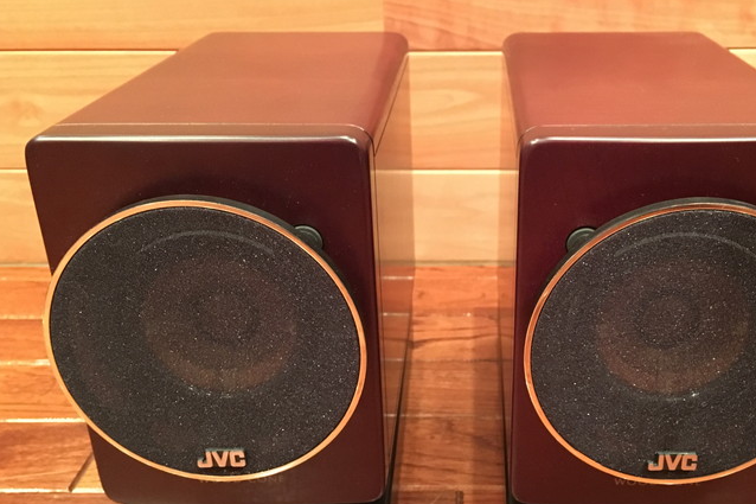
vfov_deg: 34.1
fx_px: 819
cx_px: 459
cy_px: 299
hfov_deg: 49.2
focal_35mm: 39
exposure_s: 1/15
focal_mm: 4.15
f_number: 2.2
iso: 640
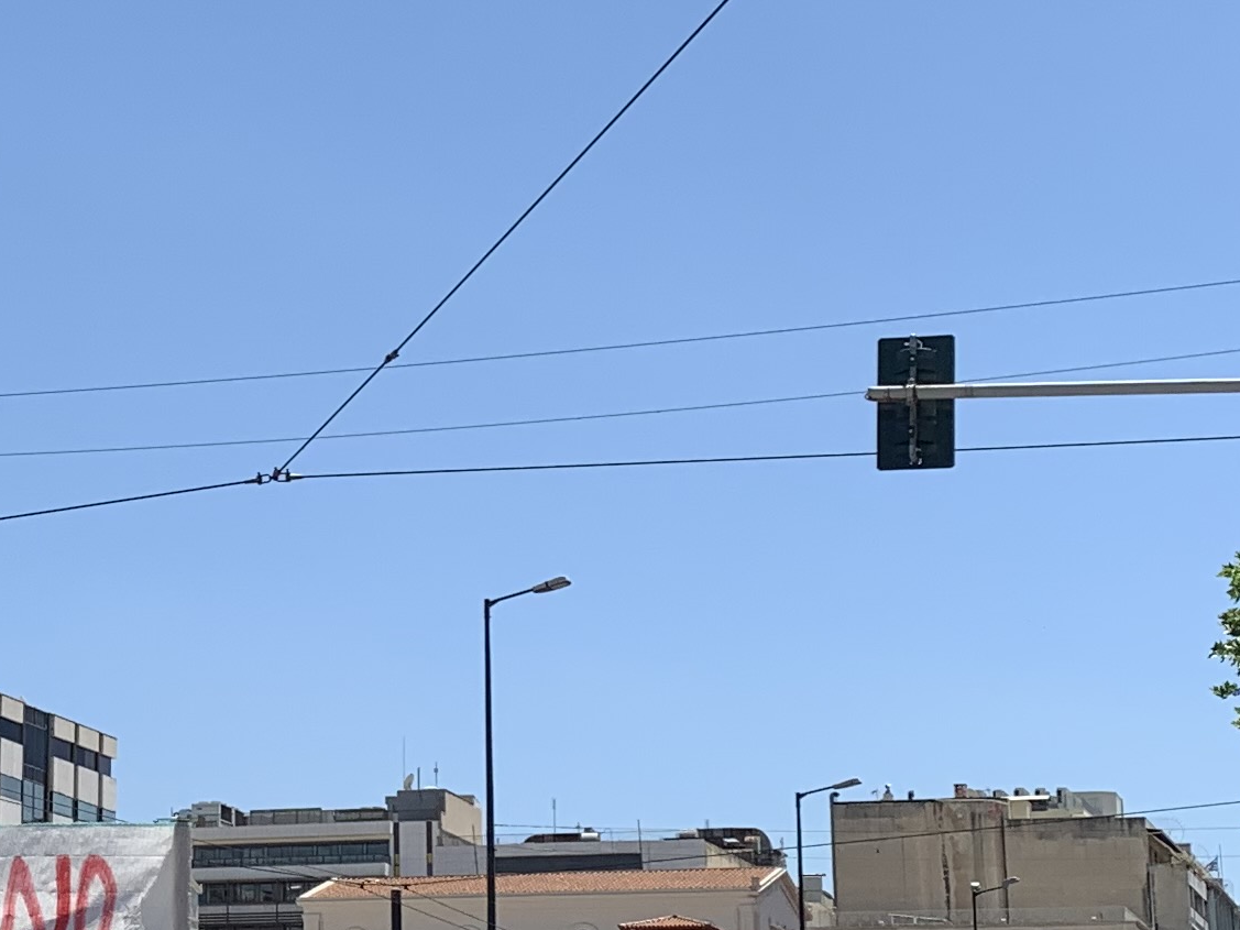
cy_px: 458
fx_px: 3331
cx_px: 2
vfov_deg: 15.9
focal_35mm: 93
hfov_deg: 20.4
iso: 25
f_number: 1.8
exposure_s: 1/2545
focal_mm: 4.25
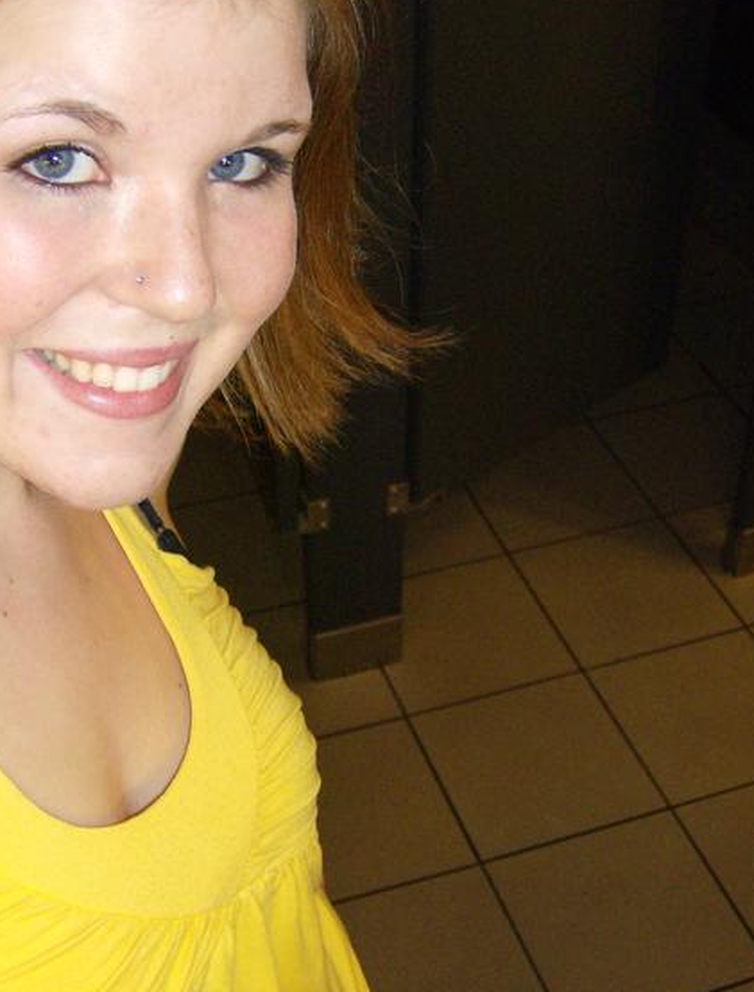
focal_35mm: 52
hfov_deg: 28.2
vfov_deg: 36.6
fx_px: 1498
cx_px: 308
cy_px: 462
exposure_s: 1/60
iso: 200
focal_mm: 6
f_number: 2.8
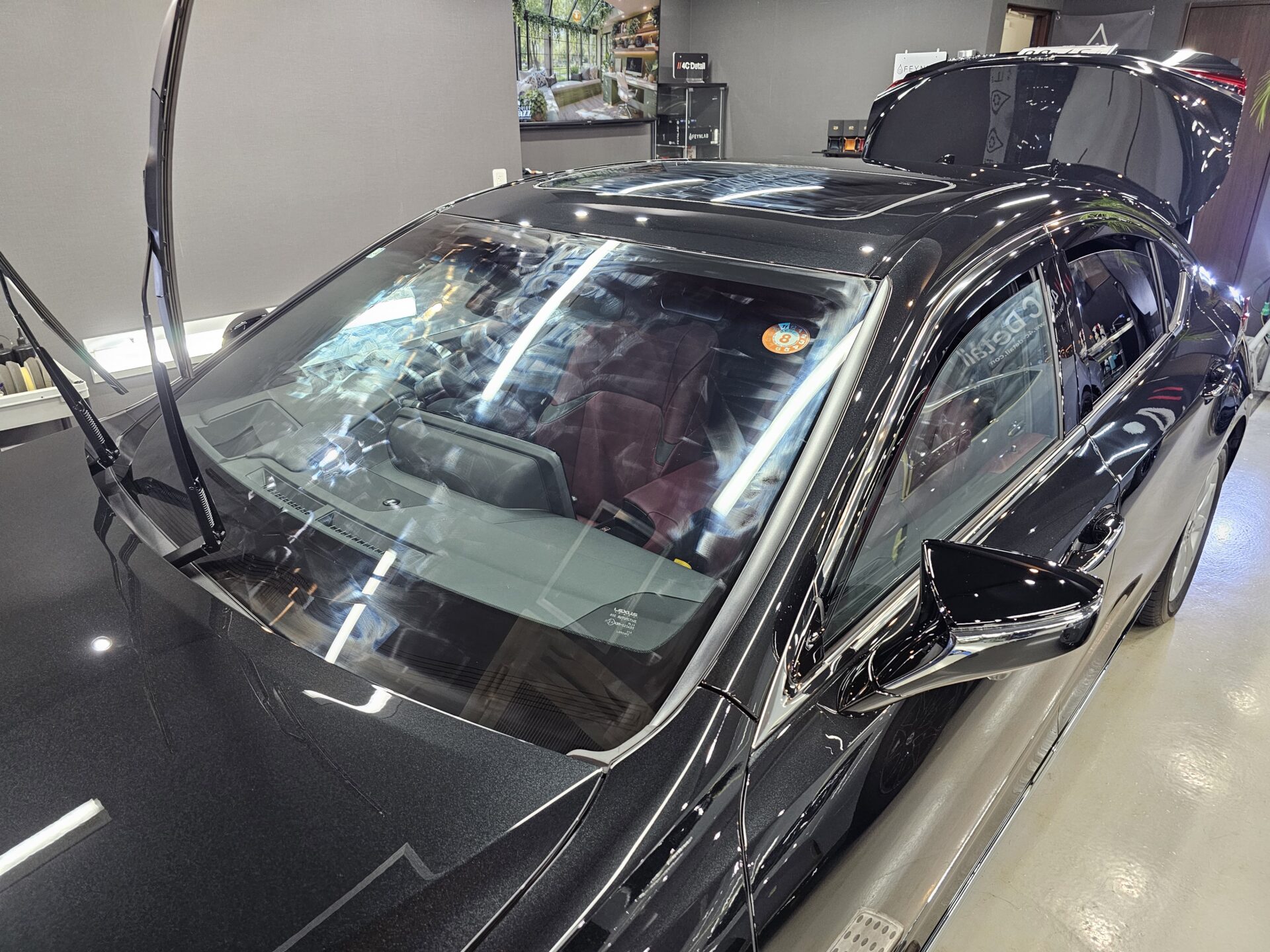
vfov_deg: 58.9
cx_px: 635
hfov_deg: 73.9
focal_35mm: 23
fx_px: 844
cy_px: 476
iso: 320
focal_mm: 6.3
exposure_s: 1/100
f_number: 1.7
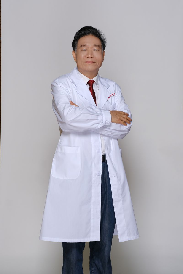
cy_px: 137
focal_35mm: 84
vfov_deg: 24.2
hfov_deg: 16.3
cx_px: 92
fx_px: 640
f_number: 5
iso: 250
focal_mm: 56
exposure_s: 1/160
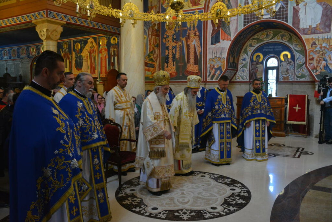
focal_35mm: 30
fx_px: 277
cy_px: 111
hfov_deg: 61.9
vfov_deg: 43.7
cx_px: 166
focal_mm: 20
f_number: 3.5
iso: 1600
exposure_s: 1/125
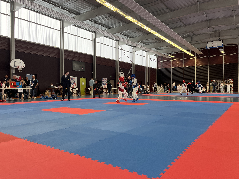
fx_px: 180
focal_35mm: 26
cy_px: 90
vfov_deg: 53.1
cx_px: 120
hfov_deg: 67.3
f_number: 1.6
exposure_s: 1/122
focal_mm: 5.1
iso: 80
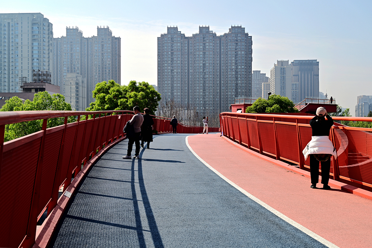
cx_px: 186
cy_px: 124
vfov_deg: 31.2
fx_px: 444
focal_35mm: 43
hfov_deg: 45.4
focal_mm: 43
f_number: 8
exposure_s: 1/200
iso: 140
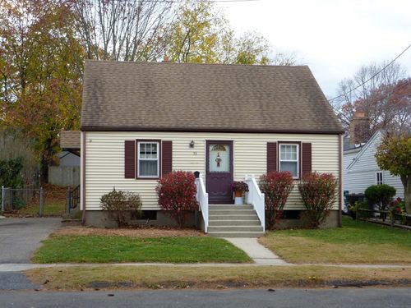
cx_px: 206
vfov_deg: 34.3
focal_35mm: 42
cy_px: 154
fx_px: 499
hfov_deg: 44.8
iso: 80
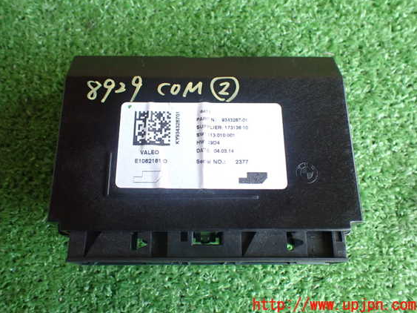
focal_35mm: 32
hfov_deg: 56.8
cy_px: 148
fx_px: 385
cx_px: 198
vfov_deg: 44.1
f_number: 2.3
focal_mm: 5.4
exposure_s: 1/100
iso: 800
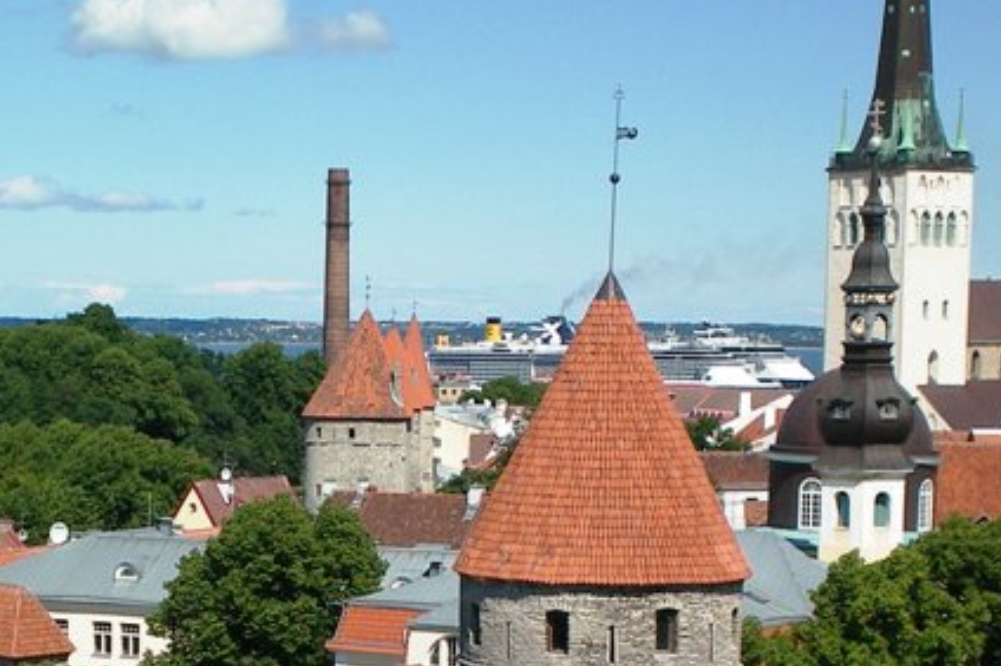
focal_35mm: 110
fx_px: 3056
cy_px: 562
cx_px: 290
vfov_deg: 12.4
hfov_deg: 18.5
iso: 64
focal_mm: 9.3
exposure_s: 1/500
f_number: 5.6
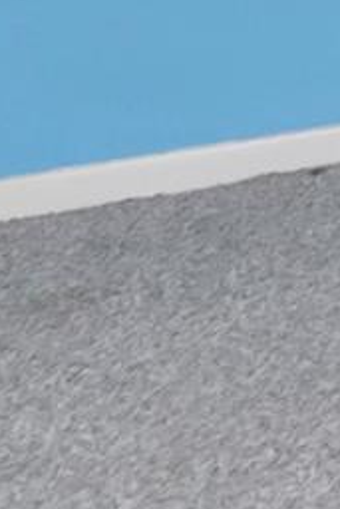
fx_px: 1459
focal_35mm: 103
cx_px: 1394
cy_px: -420
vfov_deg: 16.4
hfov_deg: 7.9
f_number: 10
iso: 1250
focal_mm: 11
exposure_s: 1/200
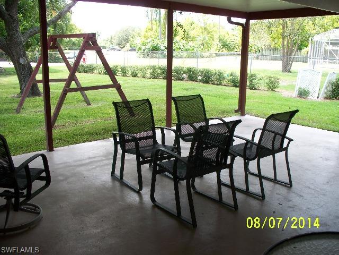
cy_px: 128
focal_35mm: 36
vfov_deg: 39.7
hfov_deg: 51.4
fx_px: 353
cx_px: 170
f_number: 2.8
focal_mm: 7.54
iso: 64
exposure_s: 1/100
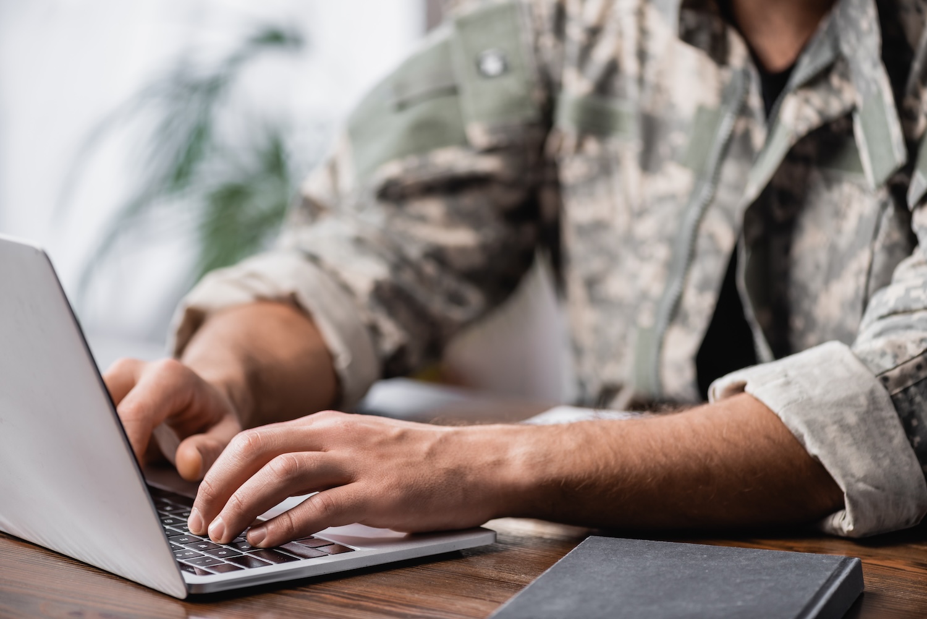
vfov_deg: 13.0
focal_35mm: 105
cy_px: 310
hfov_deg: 19.5
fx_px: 2704
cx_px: 464
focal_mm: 105
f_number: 3.5
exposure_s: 1/200
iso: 125
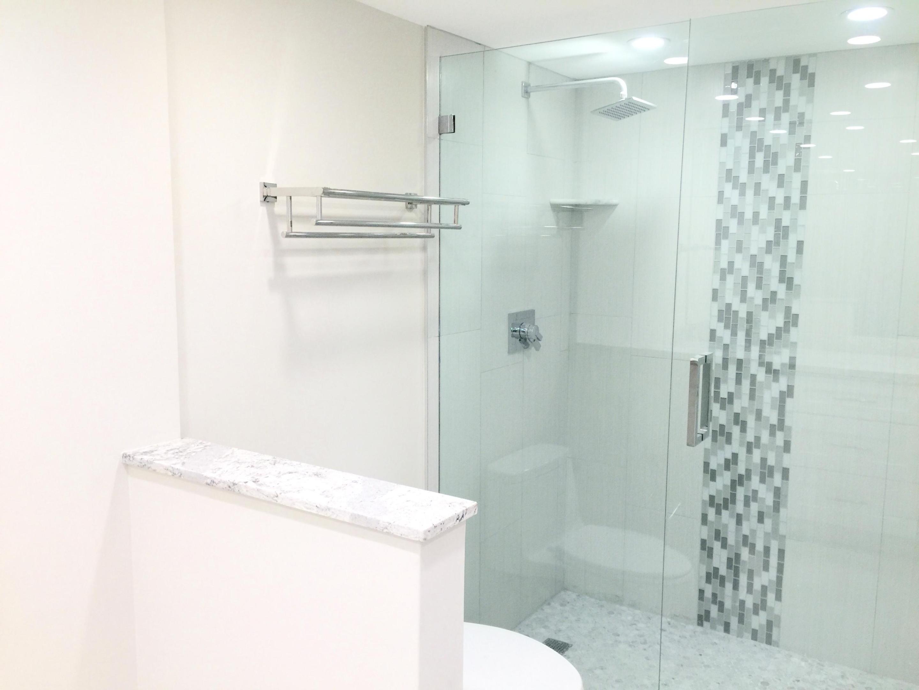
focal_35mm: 29
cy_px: 345
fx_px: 770
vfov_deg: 48.2
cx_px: 460
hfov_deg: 61.7
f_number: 2.2
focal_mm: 4.15
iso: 40
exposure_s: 1/30
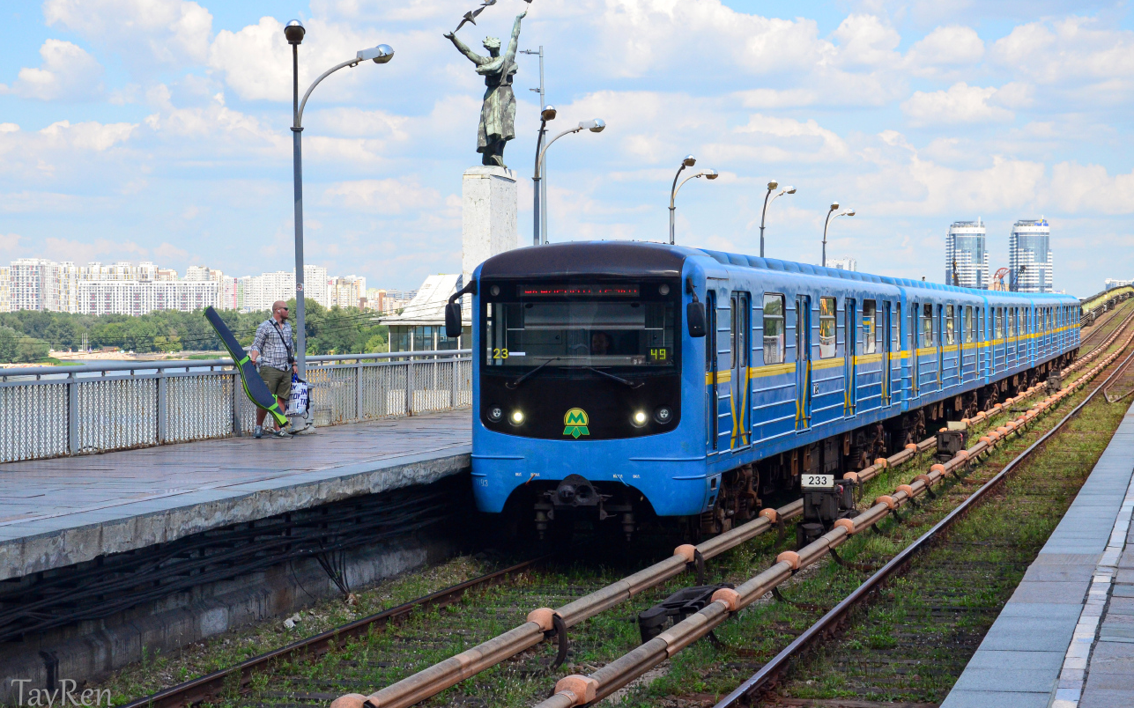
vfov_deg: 17.6
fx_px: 2287
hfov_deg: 27.9
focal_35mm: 74
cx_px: 569
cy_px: 339
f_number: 6.7
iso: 1000
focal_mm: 48
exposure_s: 1/2000
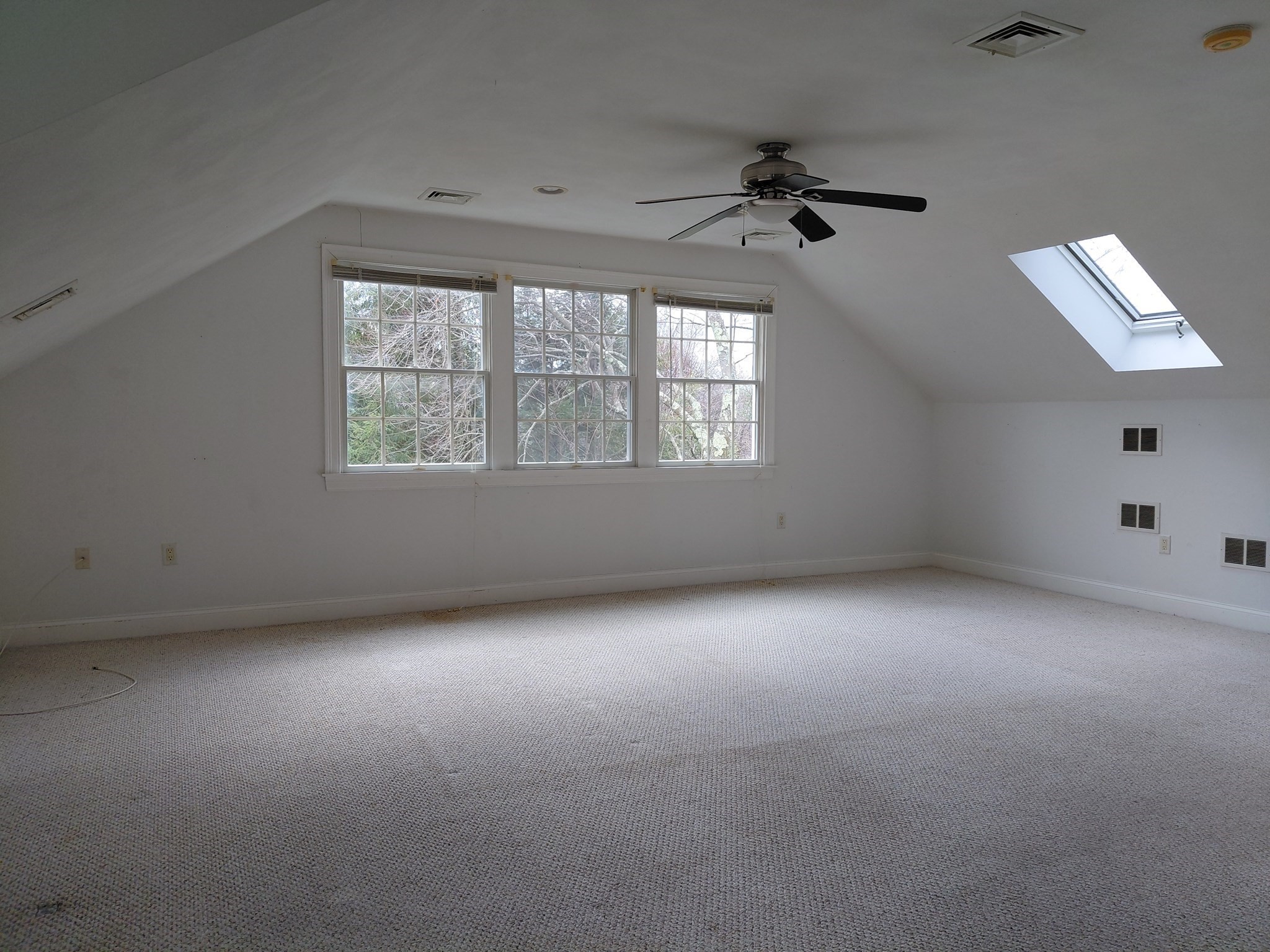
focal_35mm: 25
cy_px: 476
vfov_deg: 54.9
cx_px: 635
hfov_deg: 69.4
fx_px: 917
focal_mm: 4.69
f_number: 1.8
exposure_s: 1/128
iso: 50
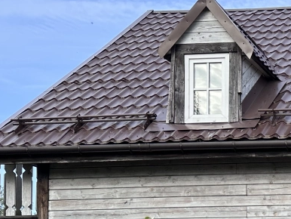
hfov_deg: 21.0
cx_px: 440
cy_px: 271
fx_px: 656
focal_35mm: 78
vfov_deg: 17.9
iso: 80
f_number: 1.78
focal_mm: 6.86
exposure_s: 1/864
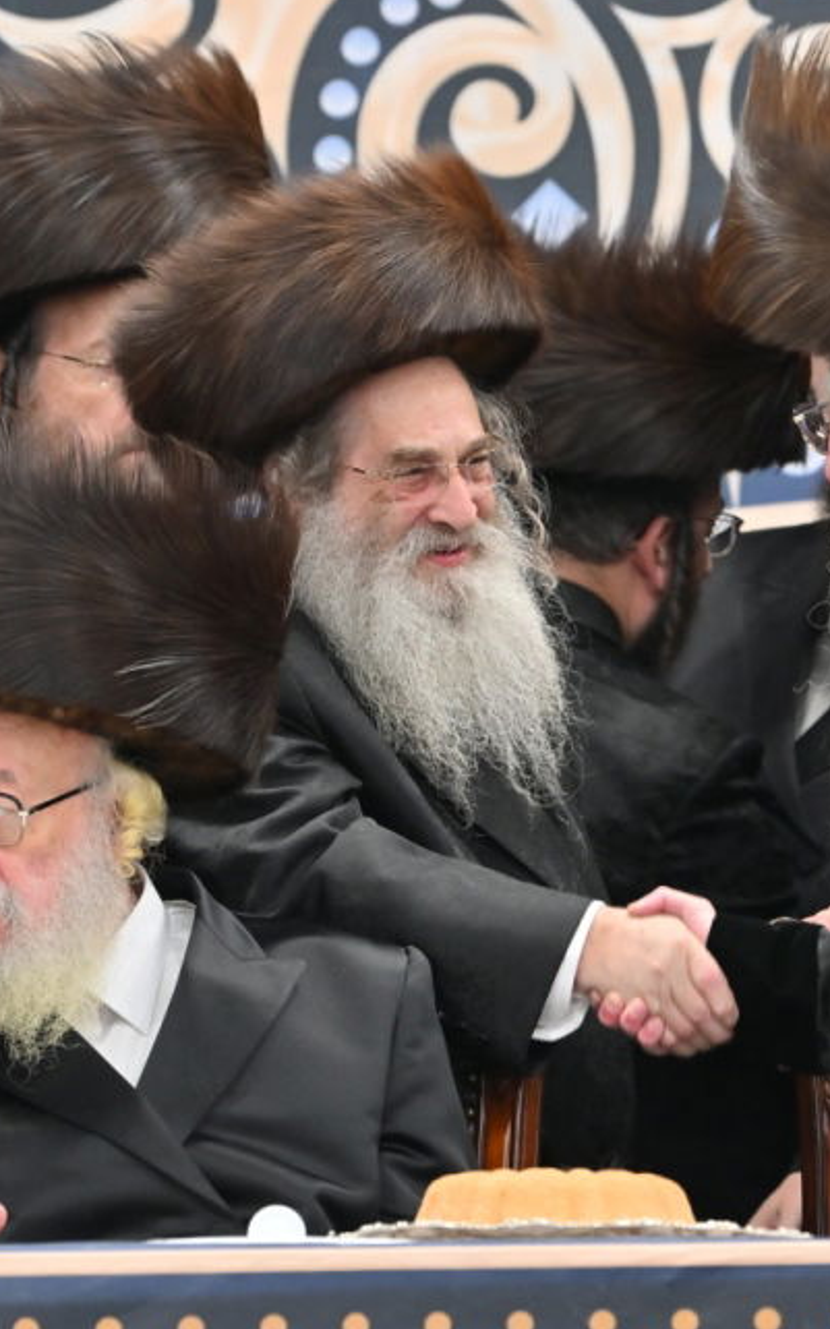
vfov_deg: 4.7
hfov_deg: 2.9
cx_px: 776
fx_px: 16294
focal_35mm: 450
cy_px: 677
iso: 500
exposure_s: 1/125
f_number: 4
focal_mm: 185
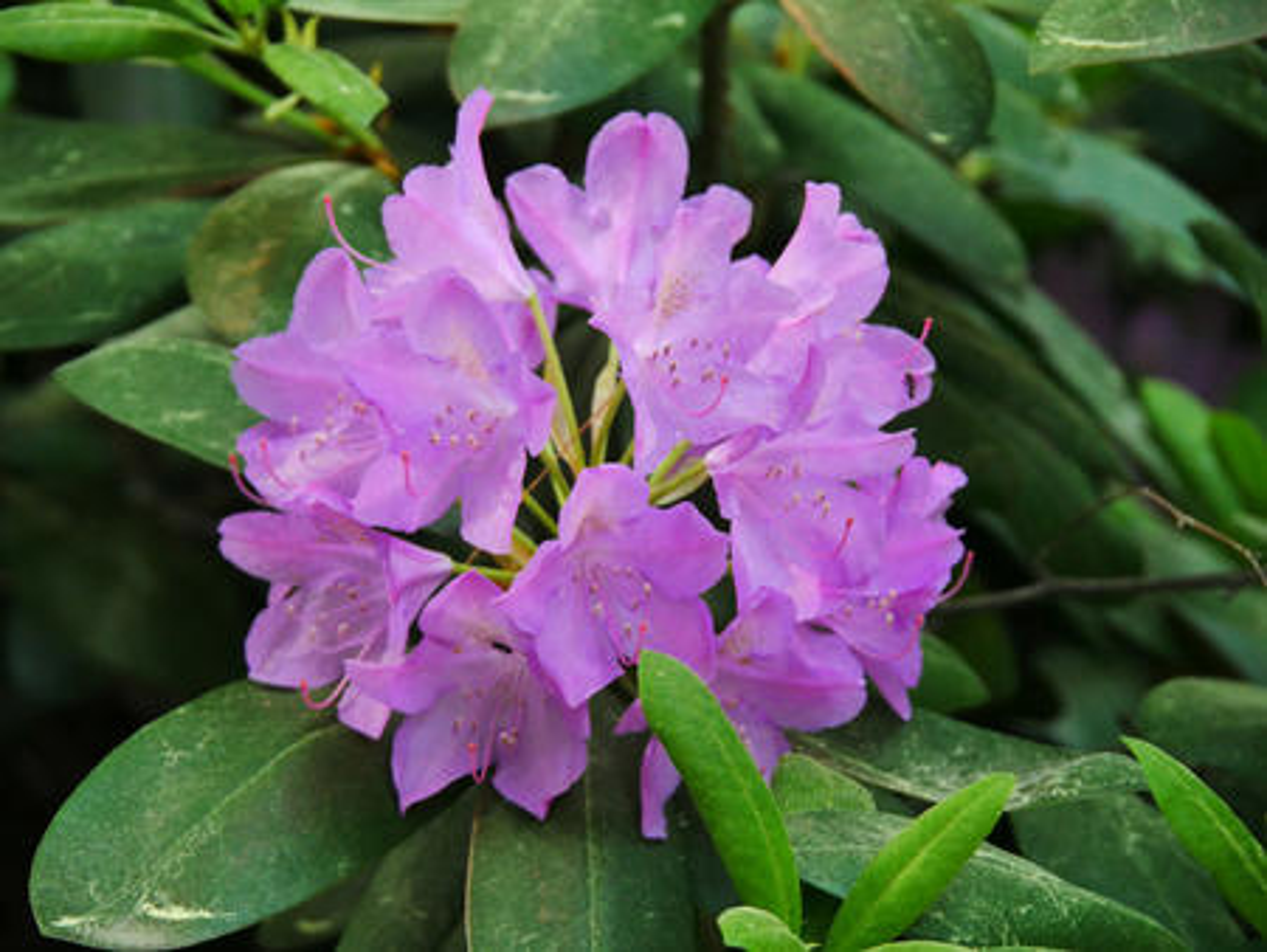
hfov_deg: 11.0
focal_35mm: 180
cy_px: 476
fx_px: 6592
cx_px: 634
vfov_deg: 8.3
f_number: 5.5
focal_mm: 90
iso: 1600
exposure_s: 1/200
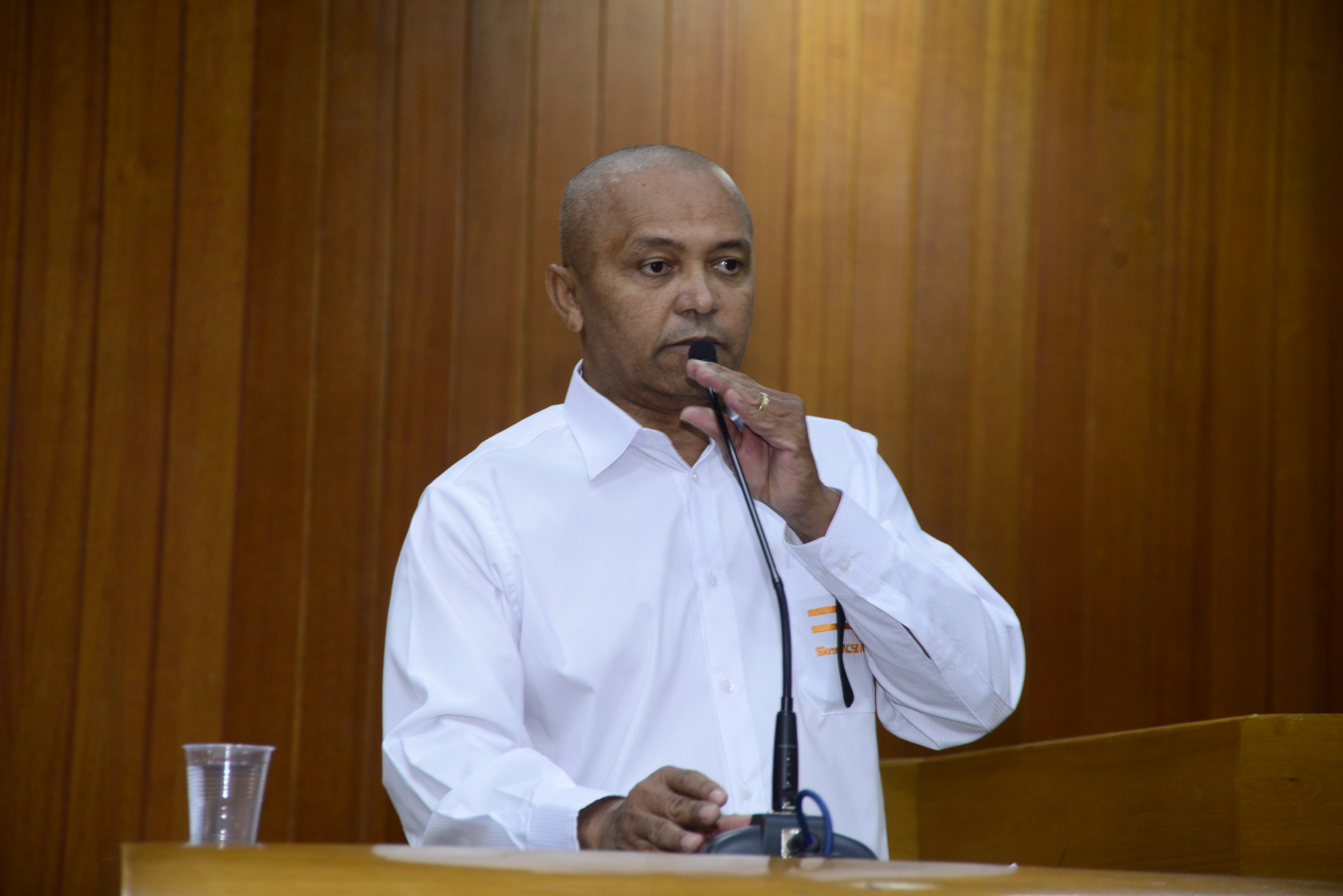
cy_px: 445
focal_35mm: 121
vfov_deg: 11.3
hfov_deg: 16.9
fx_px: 4514
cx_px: 671
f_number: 5.6
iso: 2000
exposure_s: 1/60
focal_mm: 120
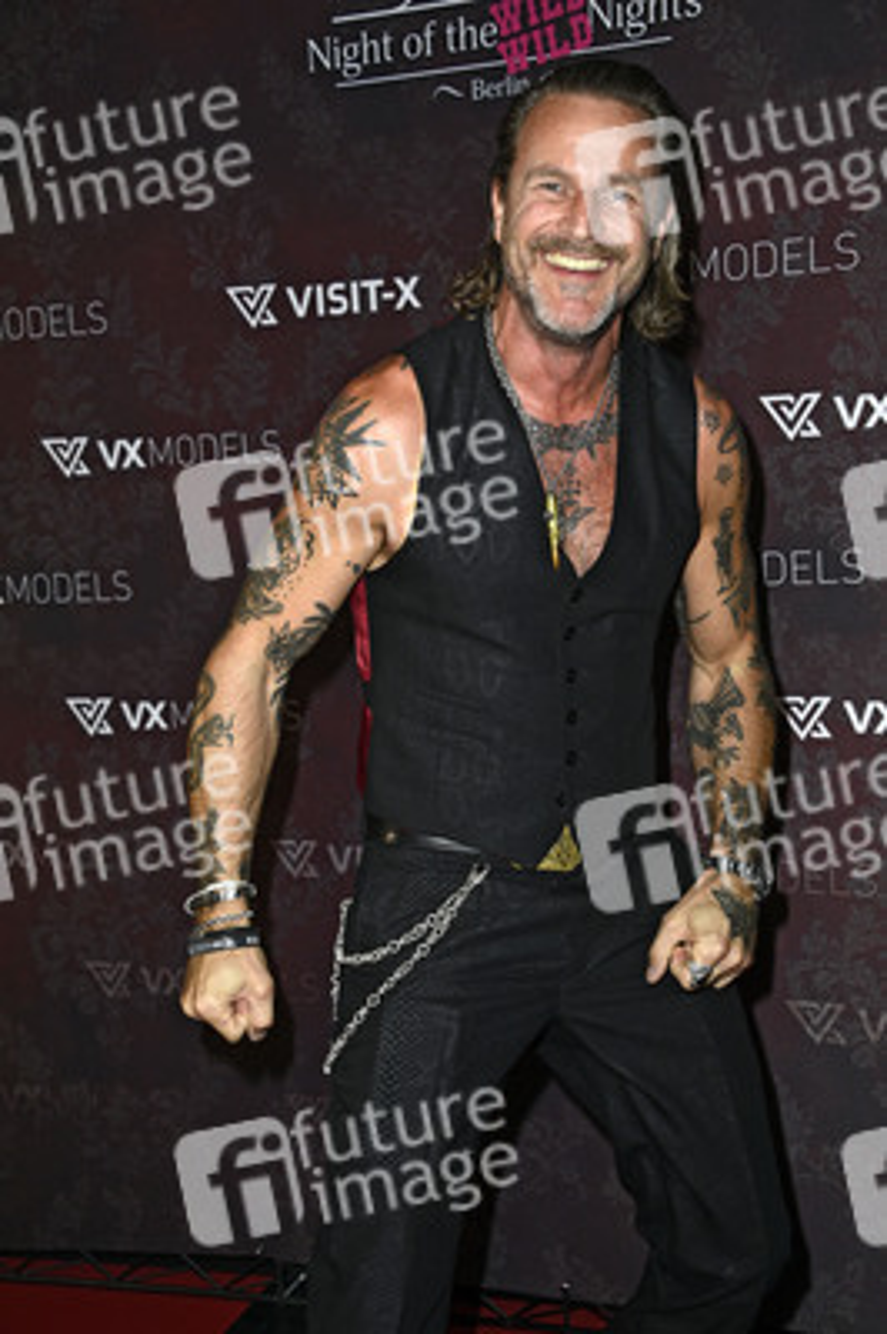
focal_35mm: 48
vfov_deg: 41.1
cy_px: 667
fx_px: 1777
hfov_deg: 28.0
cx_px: 444
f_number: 5.6
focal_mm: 48
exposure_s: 1/200
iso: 800
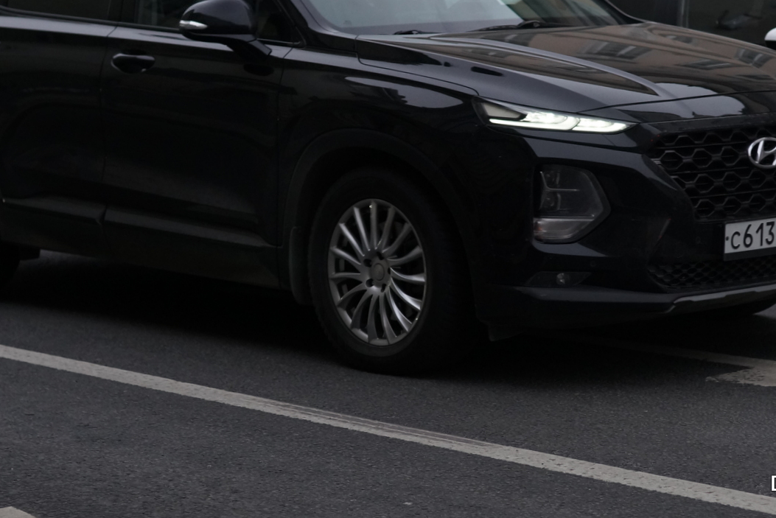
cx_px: 353
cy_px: 127
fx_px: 1639
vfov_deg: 17.9
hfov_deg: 26.6
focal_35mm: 76
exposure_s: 1/1000
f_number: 2.8
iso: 800
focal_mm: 50
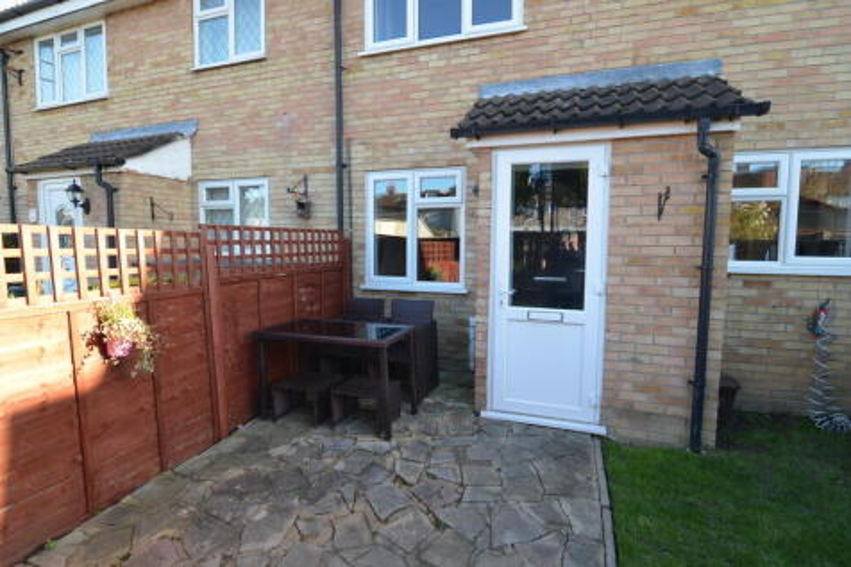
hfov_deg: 95.0
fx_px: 390
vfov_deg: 72.0
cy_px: 284
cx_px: 426
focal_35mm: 16
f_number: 5.6
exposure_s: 1/125
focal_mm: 11
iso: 250
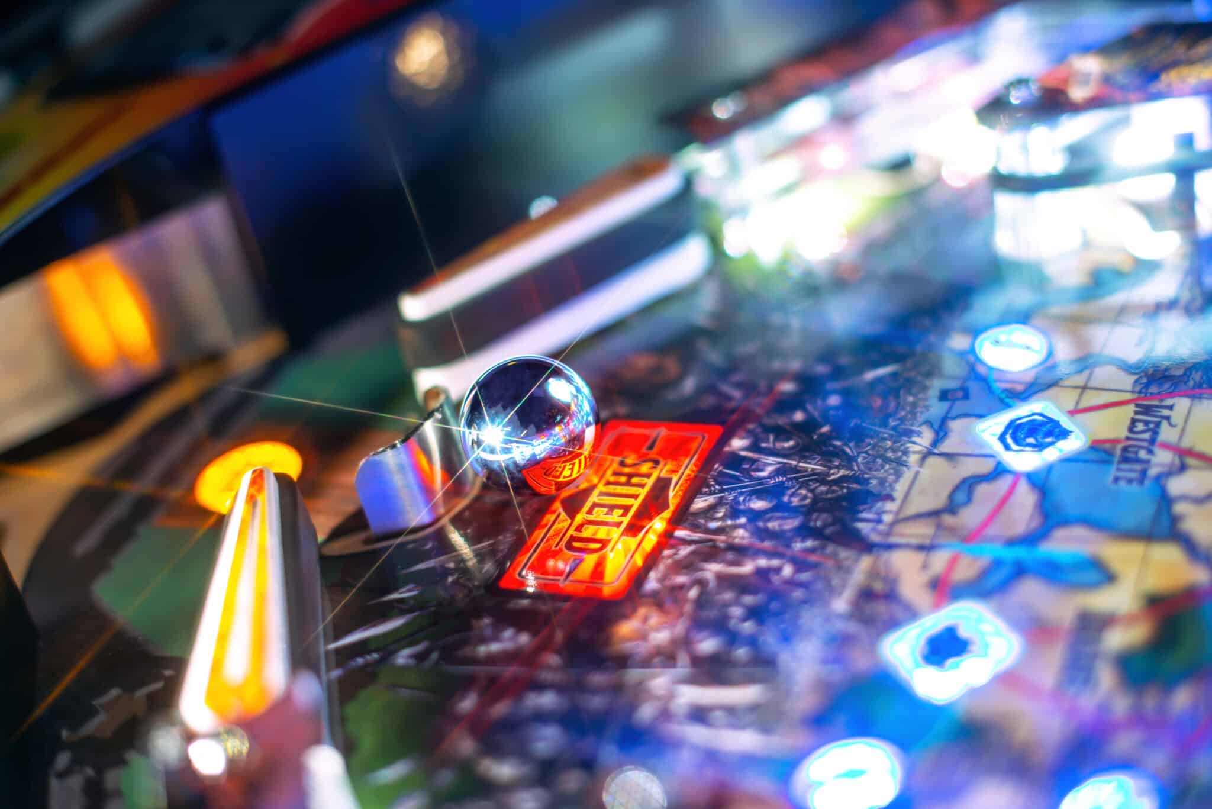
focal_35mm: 50
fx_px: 1684
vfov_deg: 27.0
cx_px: 606
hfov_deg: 39.6
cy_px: 404
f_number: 2.2
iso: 320
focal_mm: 50
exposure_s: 1/80
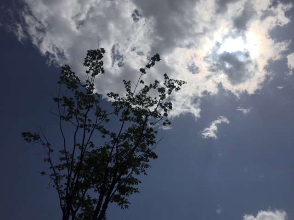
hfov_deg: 61.7
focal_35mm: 29
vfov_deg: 48.2
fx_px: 246
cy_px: 110
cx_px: 147
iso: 32
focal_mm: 4.15
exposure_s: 1/20000
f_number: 2.2
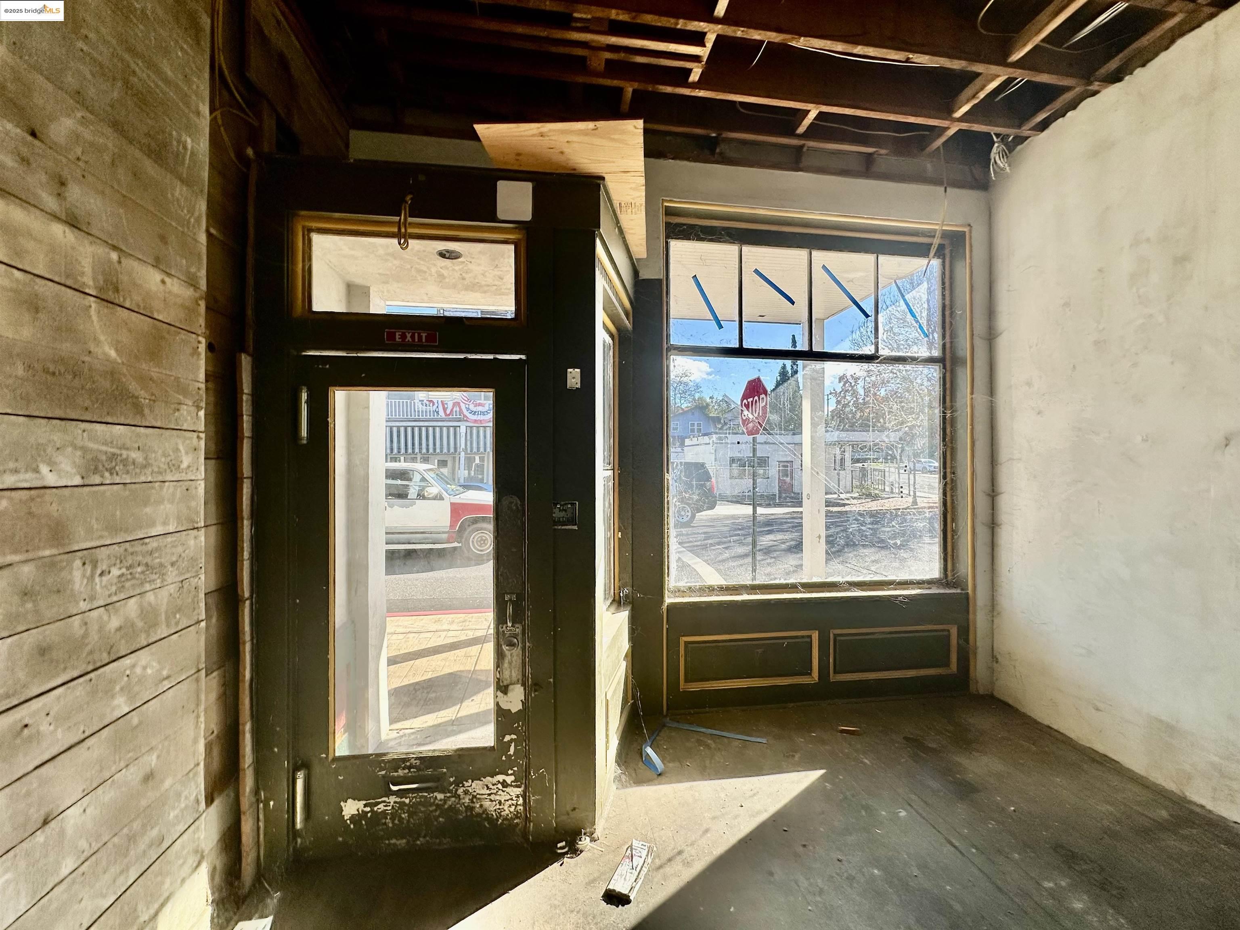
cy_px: 465
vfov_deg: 85.7
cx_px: 620
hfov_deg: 102.1
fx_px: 502
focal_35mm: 14
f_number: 2.2
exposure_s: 1/590
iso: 40
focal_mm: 2.22
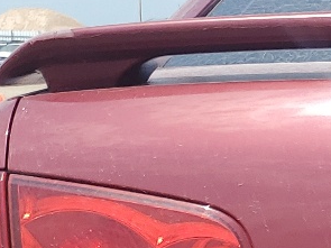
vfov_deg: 10.1
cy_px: 389
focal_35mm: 141
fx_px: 1348
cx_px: 652
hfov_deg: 12.4
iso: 50
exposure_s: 1/2500
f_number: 1.5
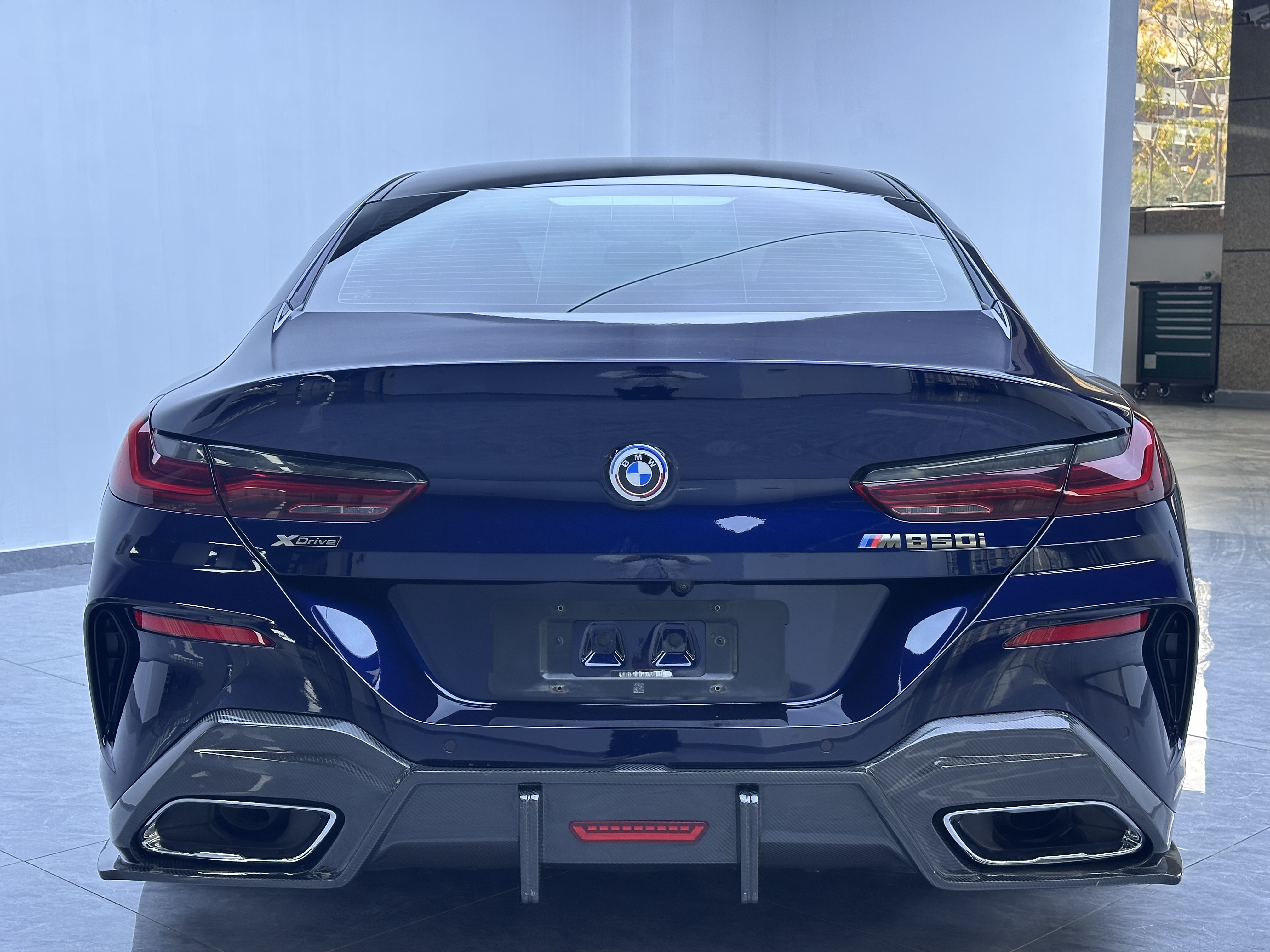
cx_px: 635
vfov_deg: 30.3
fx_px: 1761
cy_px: 476
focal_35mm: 48
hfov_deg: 39.7
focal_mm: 6.86
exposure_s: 1/152
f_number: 1.78
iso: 64
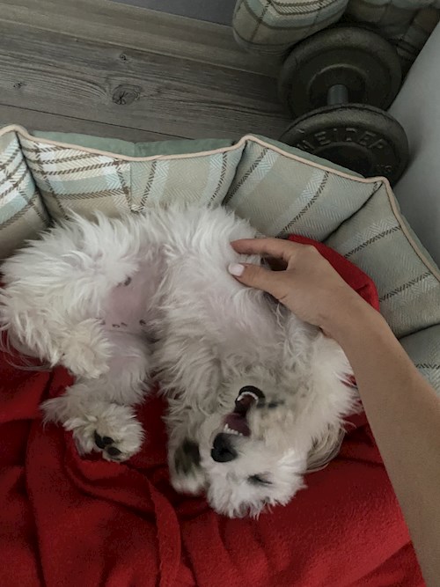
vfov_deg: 67.3
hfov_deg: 53.0
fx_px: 441
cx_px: 220
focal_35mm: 26
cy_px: 294
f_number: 1.8
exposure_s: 1/30
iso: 800
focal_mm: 4.25
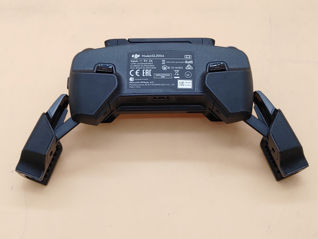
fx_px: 423
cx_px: 159
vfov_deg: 31.5
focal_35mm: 46
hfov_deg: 41.2
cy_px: 120
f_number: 1.8
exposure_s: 1/67
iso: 50
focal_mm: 4.36
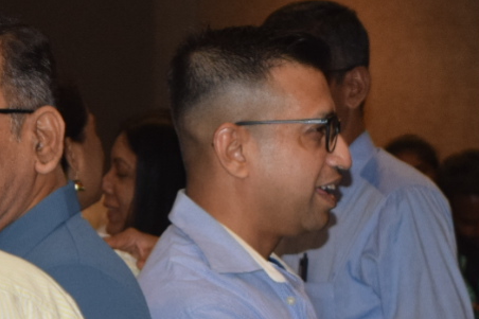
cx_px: 501
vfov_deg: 4.6
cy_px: 325
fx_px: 3934
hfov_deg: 6.9
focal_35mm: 296
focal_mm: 55
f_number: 5.6
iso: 800
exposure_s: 1/60
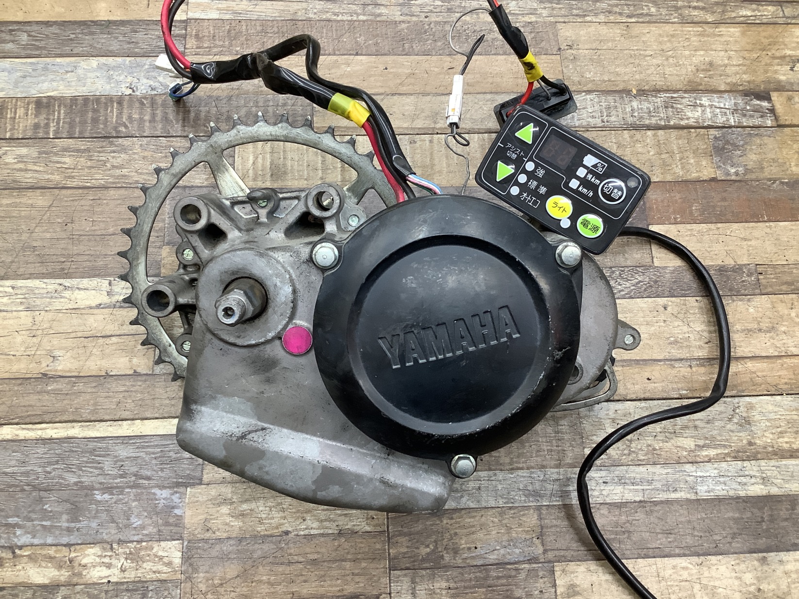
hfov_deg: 58.3
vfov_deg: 45.5
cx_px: 400
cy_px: 300
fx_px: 716
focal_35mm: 31
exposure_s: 1/50
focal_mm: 3.3
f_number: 2.4
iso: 125
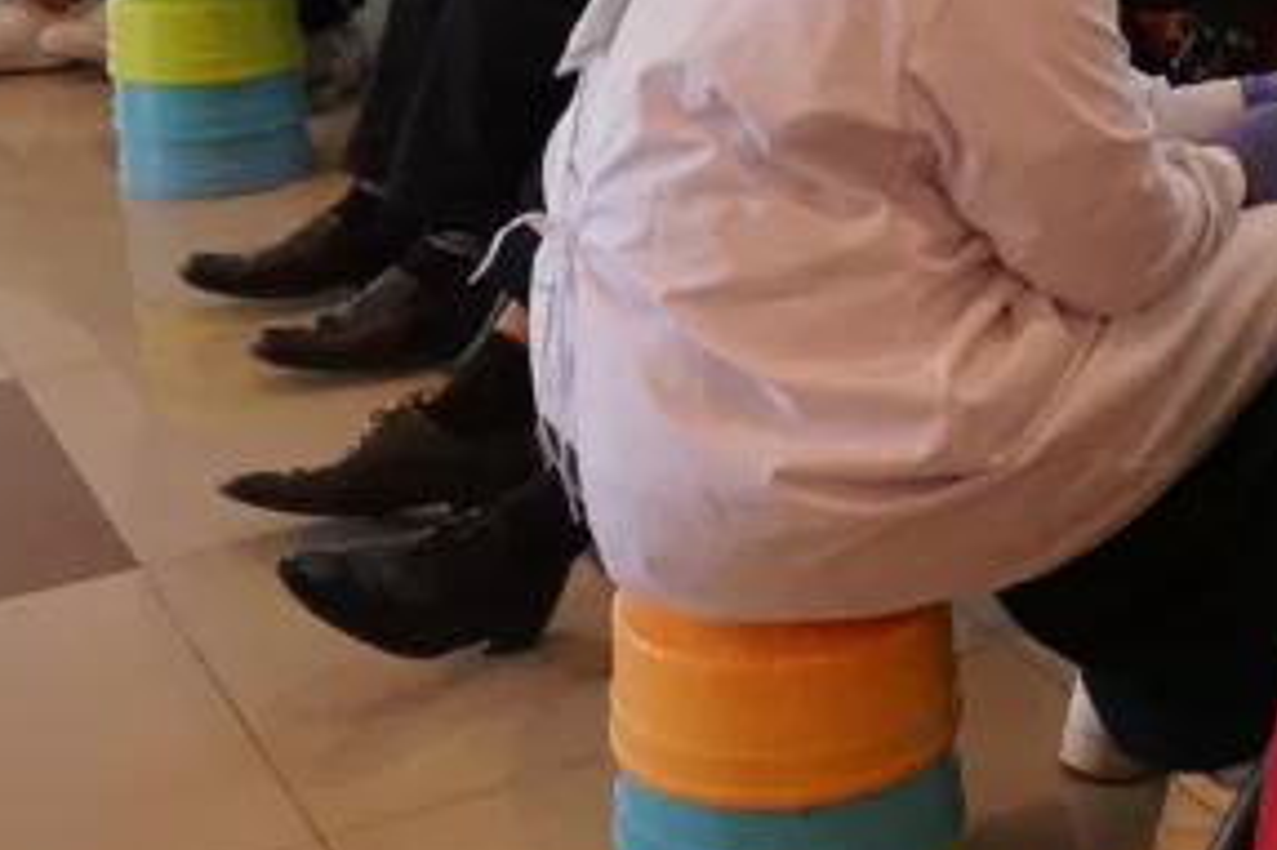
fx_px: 2659
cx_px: 1379
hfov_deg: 25.2
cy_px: 58
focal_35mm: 75
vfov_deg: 17.8
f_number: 4
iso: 1600
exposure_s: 1/160
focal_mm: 28
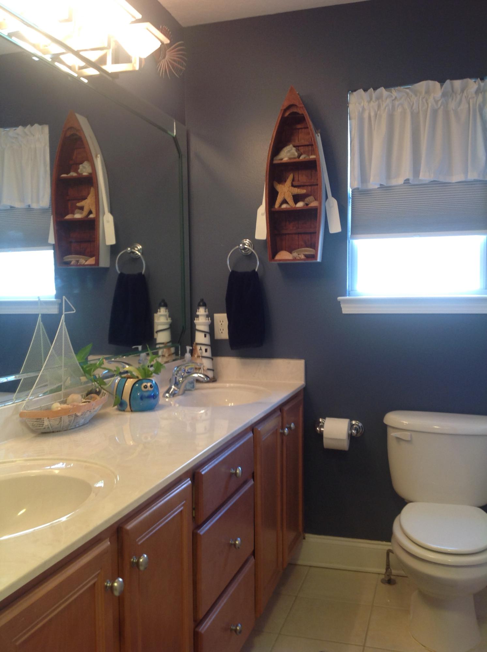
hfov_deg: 40.6
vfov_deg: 52.7
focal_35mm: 35
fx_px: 659
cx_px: 244
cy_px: 326
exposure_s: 1/15
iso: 64
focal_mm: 4.28
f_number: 2.4
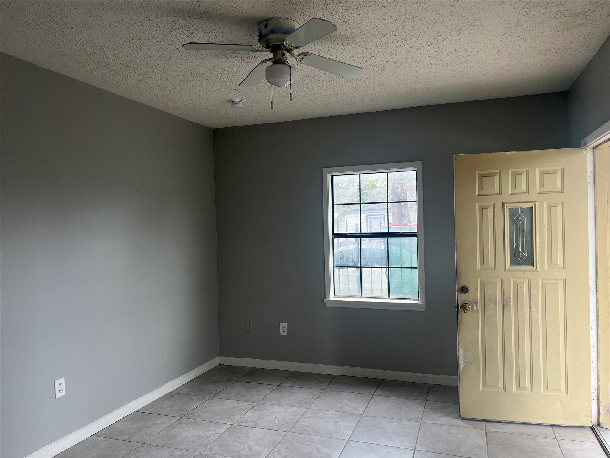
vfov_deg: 53.1
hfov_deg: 67.3
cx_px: 305
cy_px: 229
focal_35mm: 26
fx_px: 458
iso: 64
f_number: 1.5
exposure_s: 1/121
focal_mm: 5.7
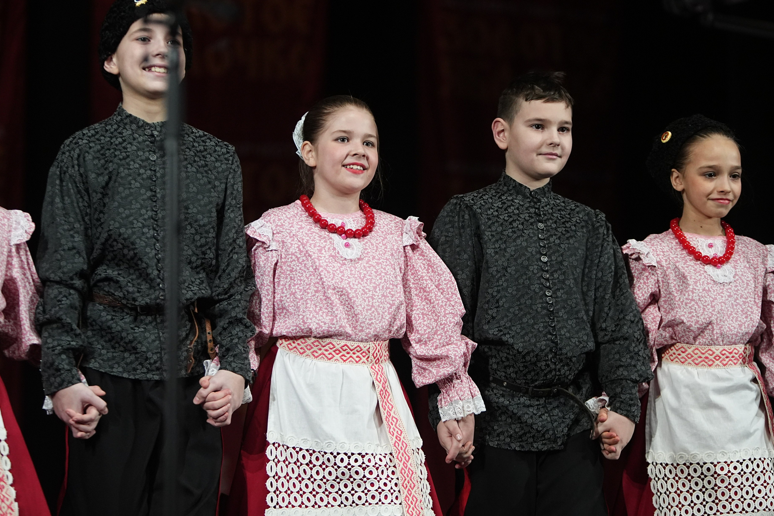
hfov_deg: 17.5
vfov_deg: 11.7
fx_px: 2516
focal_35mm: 117
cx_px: 393
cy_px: 260
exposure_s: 1/500
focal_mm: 105
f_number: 2.8
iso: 3200
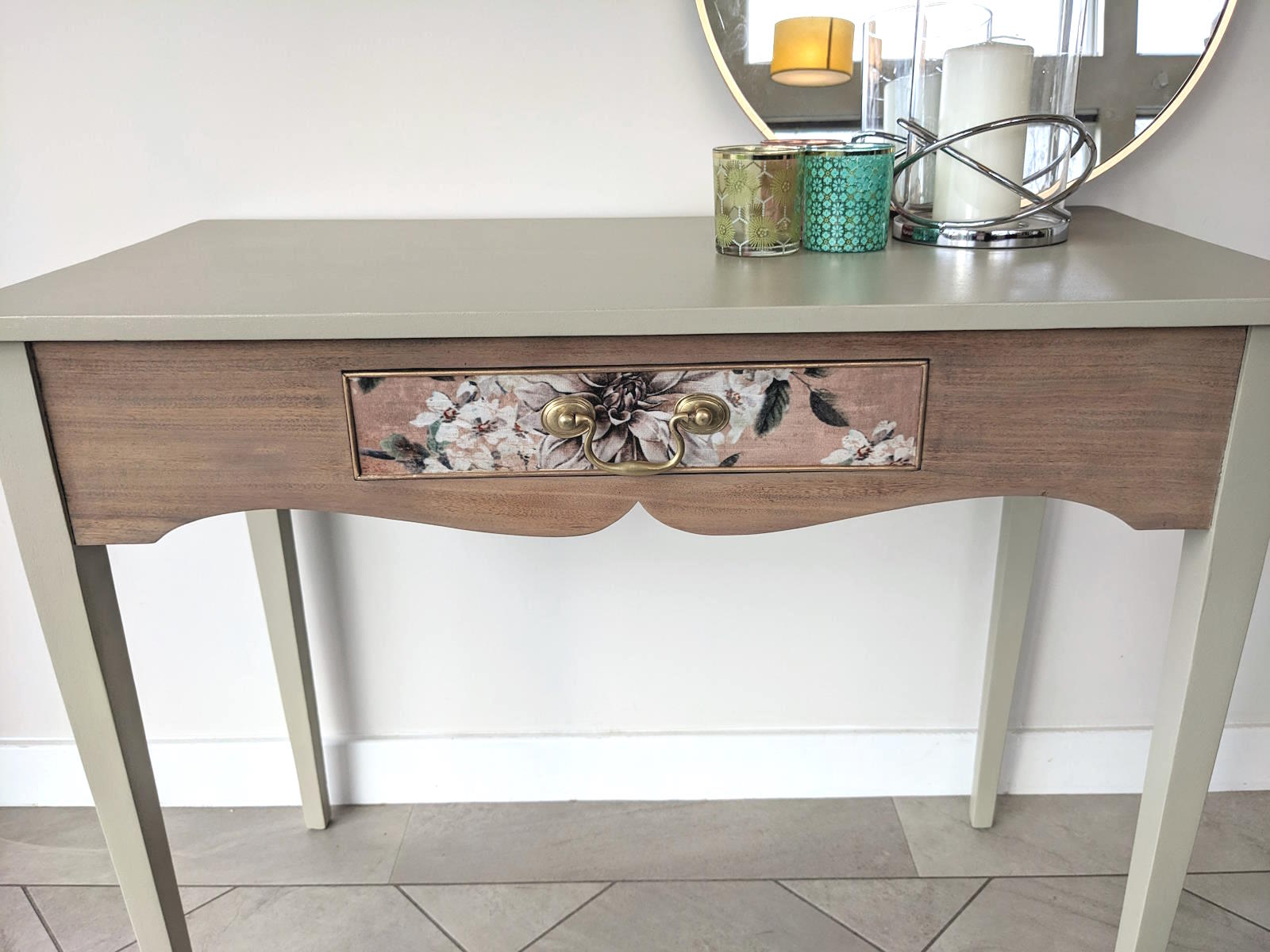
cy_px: 476
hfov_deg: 65.3
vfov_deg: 51.4
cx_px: 635
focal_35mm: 27
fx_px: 991
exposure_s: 1/204
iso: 47
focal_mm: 4.38
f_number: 1.73
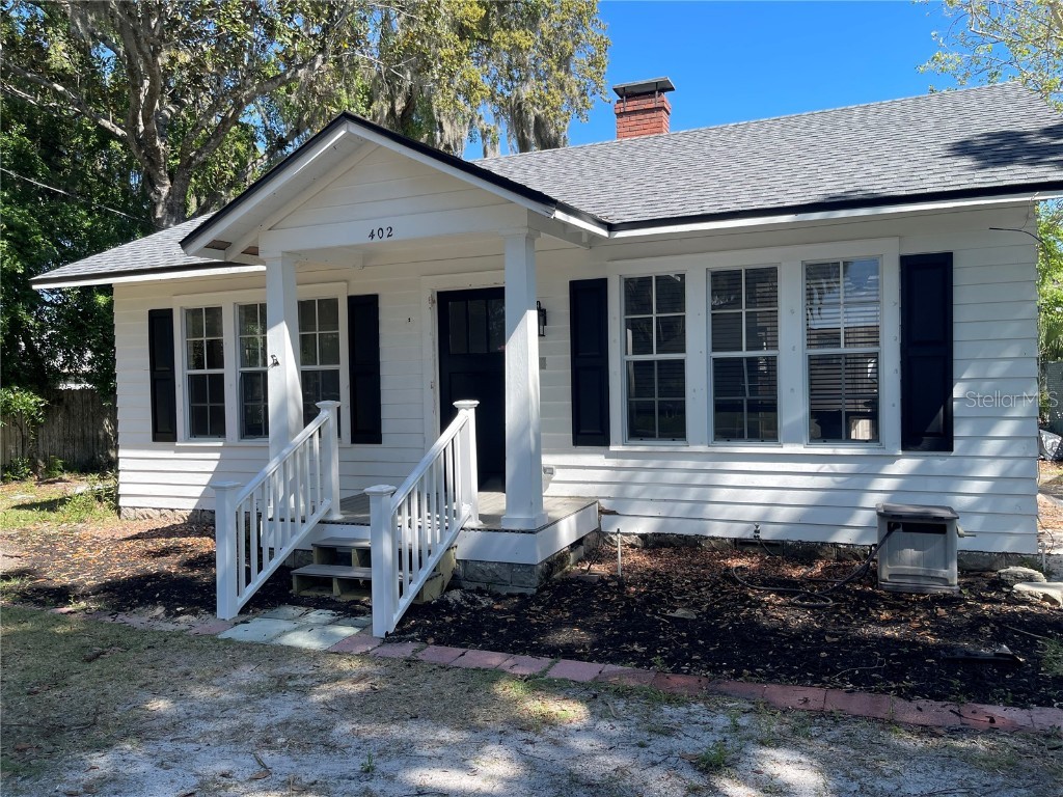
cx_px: 532
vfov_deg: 54.9
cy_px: 398
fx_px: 768
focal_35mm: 25
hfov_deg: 69.4
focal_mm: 5.1
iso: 32
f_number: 1.6
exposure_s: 1/1323
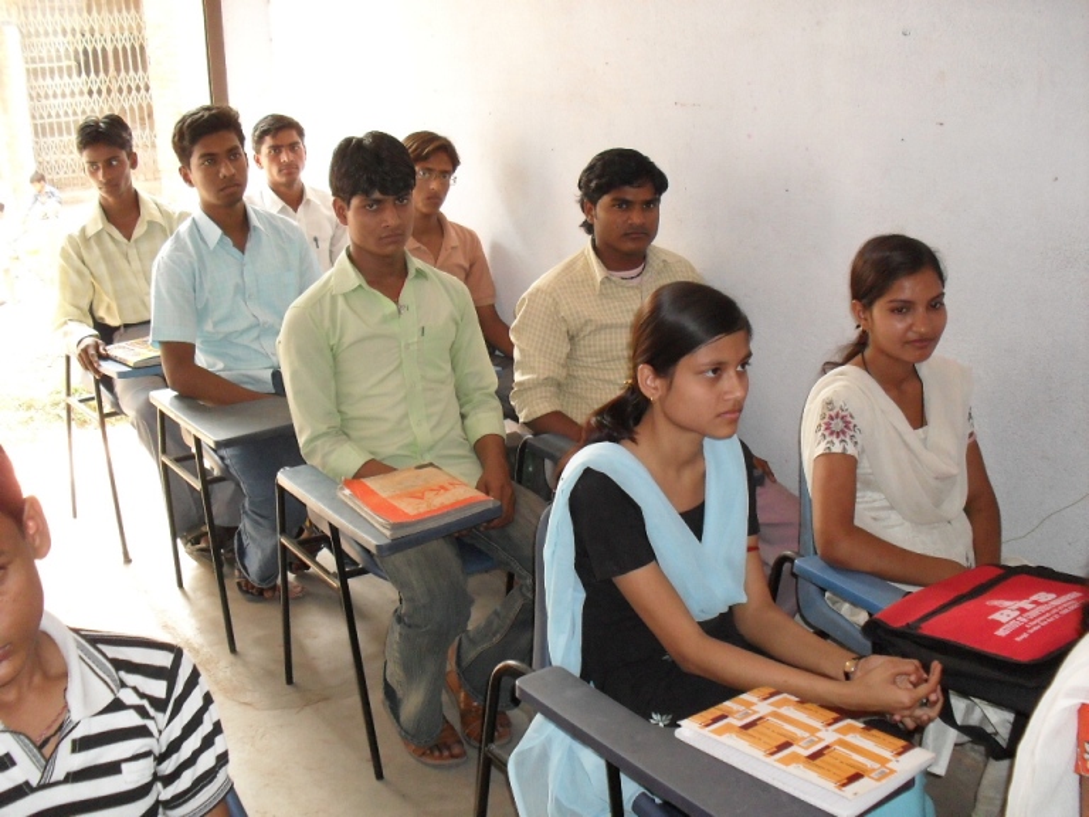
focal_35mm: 38
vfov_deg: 37.7
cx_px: 544
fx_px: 1195
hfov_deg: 49.0
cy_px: 408
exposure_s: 1/45
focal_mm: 6.3
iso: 200
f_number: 2.8
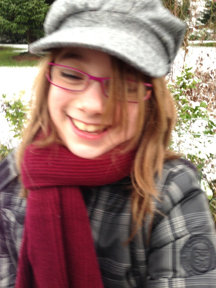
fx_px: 275
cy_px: 144
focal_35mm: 33
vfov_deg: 55.4
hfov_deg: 42.9
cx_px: 108
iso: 50
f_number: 2.4
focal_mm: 4.13
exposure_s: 1/60
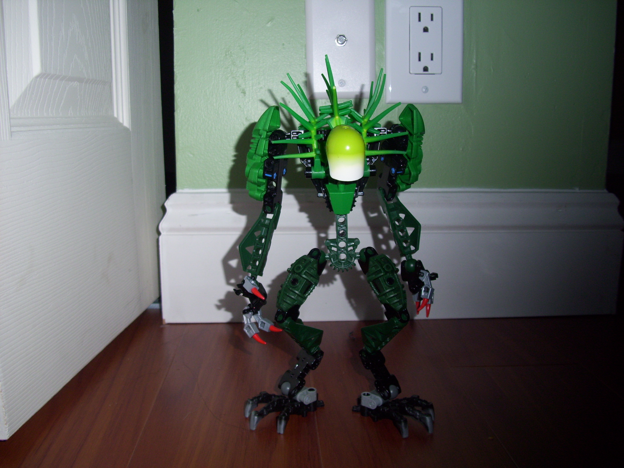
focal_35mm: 34
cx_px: 312
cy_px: 234
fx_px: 613
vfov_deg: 41.8
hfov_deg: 54.0
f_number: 2.9
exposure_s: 1/40
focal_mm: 5.7
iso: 80
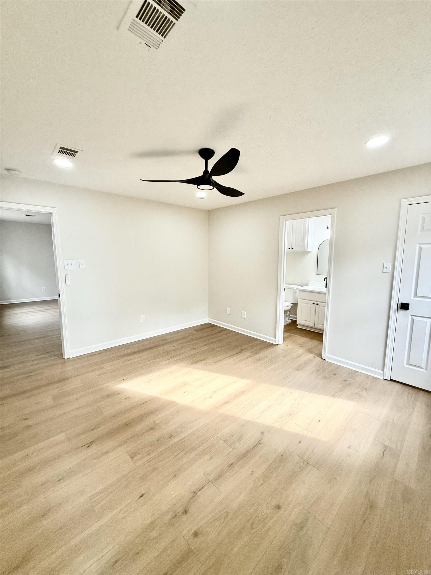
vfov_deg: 102.1
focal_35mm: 14
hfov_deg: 85.7
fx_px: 232
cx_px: 216
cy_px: 288
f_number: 2.2
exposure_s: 1/120
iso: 125
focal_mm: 2.22
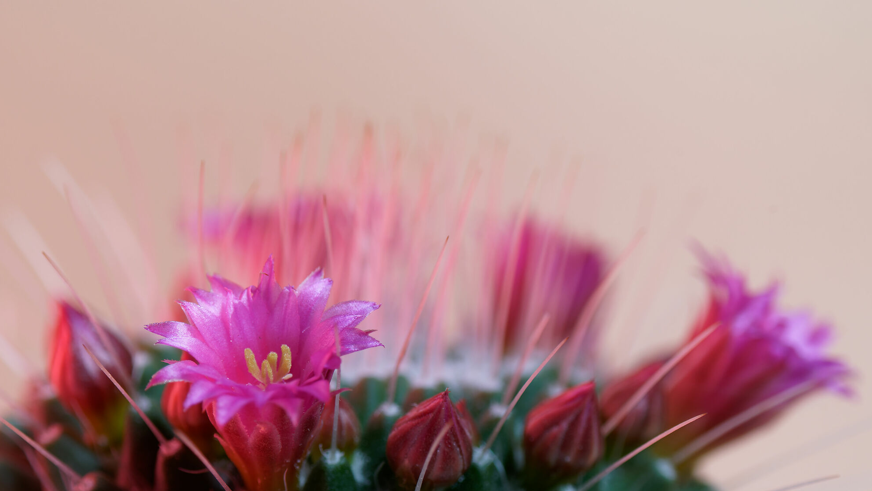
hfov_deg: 12.2
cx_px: 358
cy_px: 312
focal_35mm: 177
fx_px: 4093
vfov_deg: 6.9
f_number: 8
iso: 640
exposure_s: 1/30
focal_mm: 140
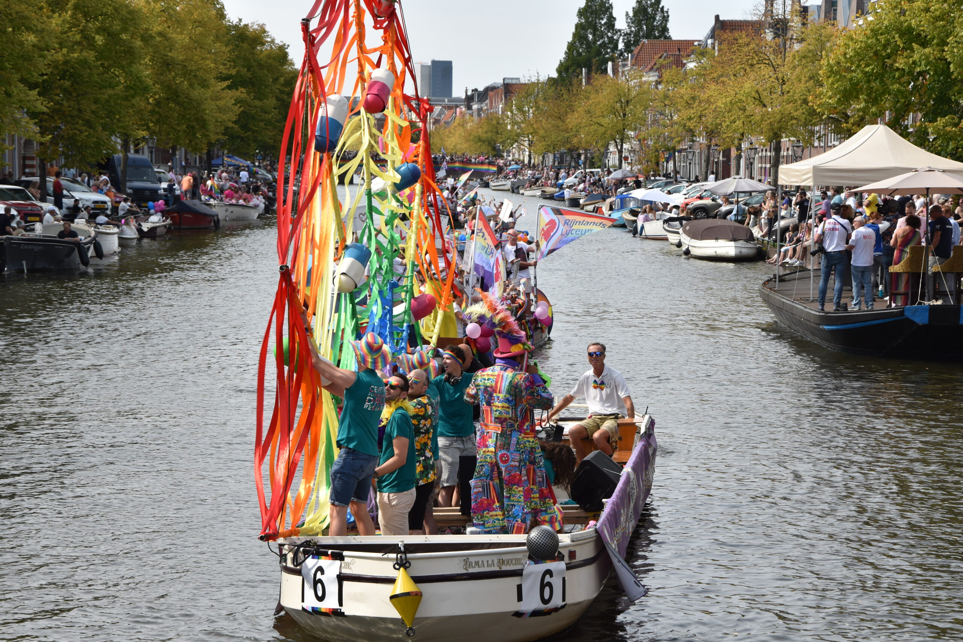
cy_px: 321
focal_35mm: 93
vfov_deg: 14.7
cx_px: 482
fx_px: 2488
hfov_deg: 21.9
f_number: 9
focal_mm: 62
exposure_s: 1/320
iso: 200
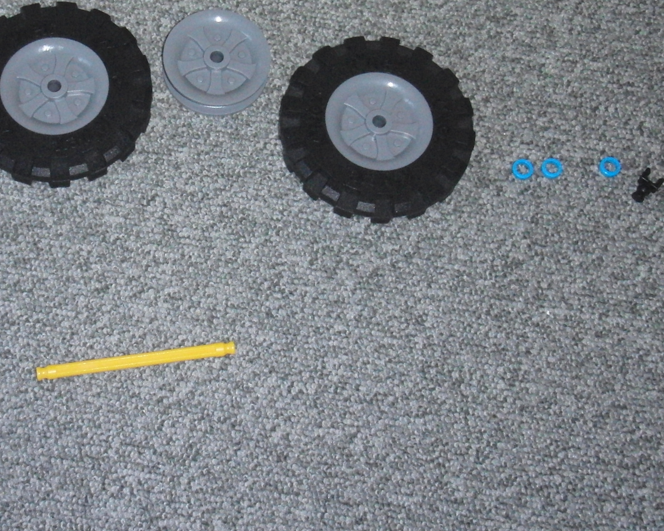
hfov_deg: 27.2
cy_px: 171
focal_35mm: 69
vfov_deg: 22.1
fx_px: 1356
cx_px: 183
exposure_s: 1/40
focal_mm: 6.66
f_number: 3.9
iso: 400
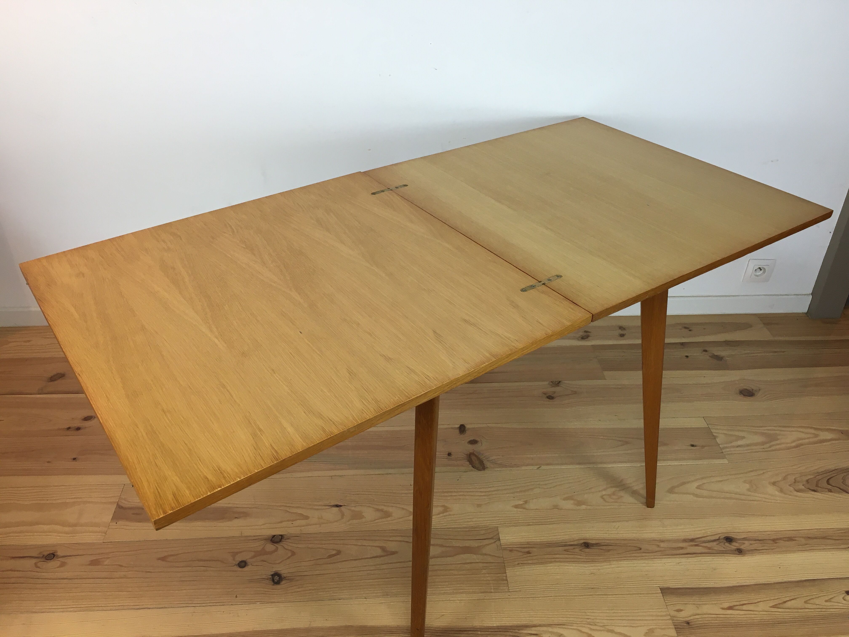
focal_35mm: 29
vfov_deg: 48.2
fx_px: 711
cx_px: 424
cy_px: 318
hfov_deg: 61.7
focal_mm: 4.15
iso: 25
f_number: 2.2
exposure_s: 1/33
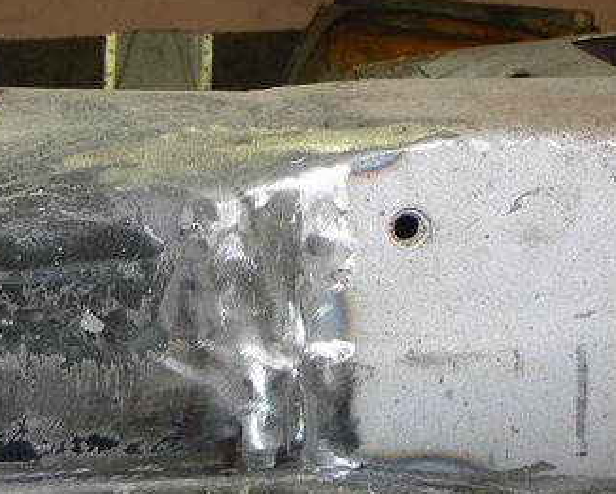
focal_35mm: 69
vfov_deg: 22.2
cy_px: 231
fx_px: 1258
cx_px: 276
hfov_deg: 27.5
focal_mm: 6
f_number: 2.8
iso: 100
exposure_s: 1/30
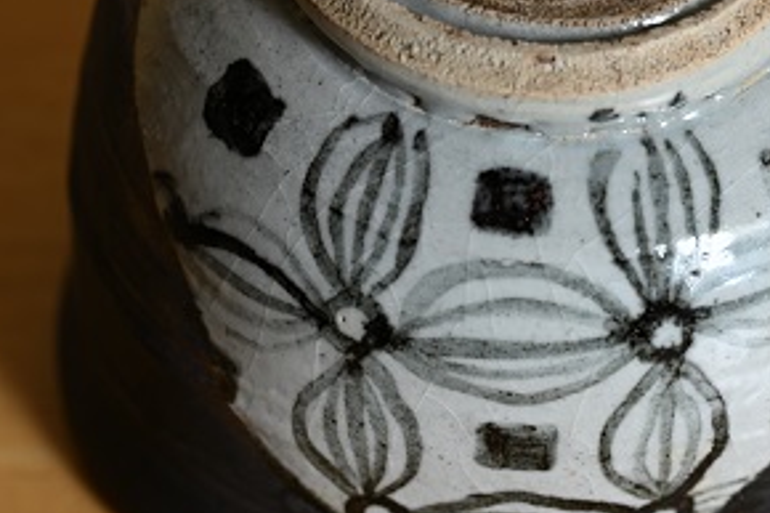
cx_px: 527
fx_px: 4724
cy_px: 158
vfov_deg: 6.2
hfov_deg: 9.3
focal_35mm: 221
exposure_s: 1/13
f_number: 5.6
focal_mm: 105
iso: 400
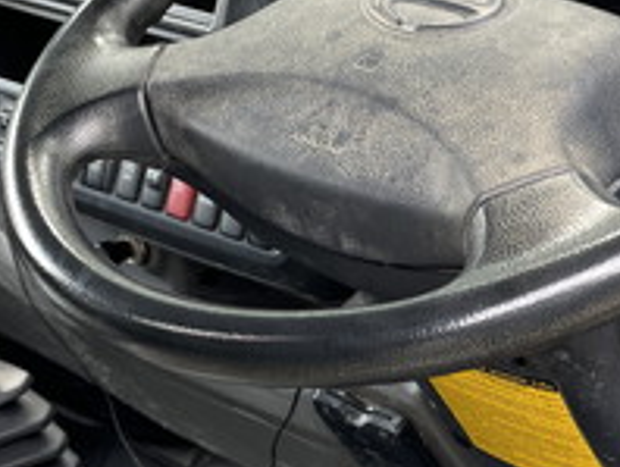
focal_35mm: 84
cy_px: 407
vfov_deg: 17.4
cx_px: 488
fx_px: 1506
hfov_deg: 23.0
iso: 50
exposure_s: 1/121
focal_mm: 4.2
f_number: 1.6
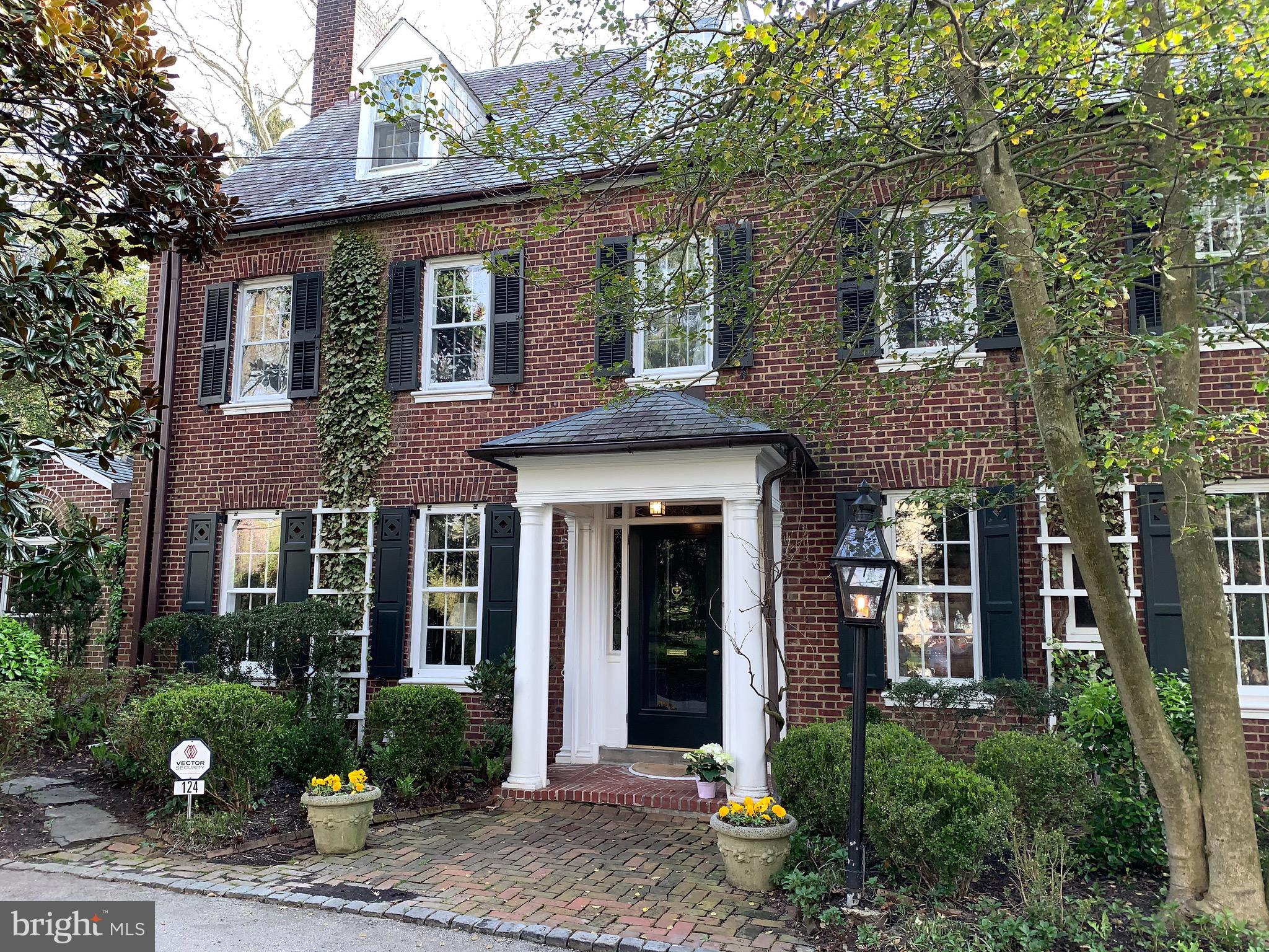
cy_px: 476
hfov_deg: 67.3
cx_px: 634
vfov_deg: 53.1
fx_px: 953
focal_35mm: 26
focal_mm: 4.25
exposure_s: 1/122
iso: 25
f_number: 1.8
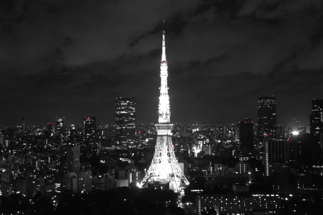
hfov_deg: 34.2
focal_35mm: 58
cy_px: 108
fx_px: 524
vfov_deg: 23.1
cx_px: 162
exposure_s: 1/6
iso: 1600
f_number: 4.5
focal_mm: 39
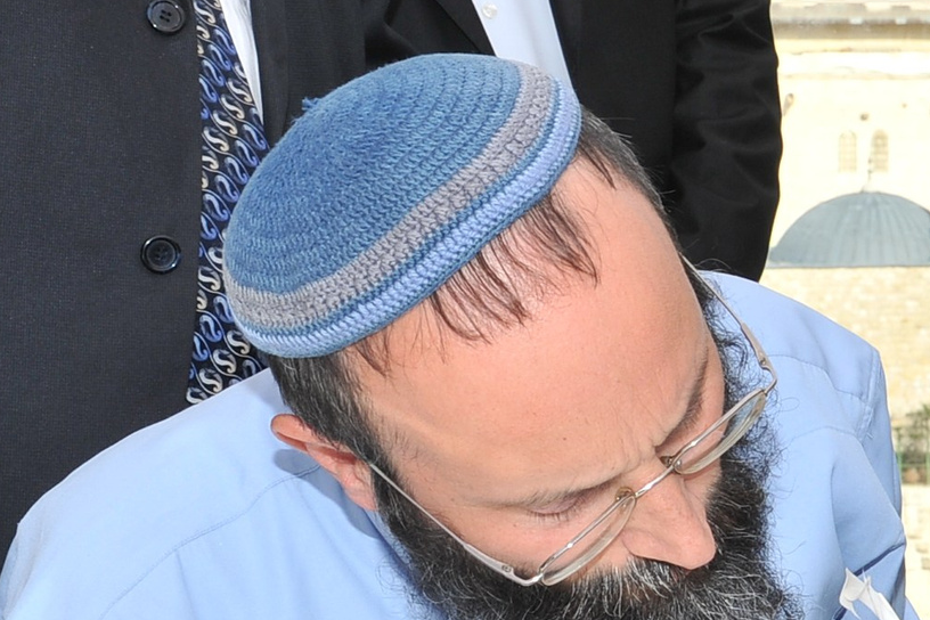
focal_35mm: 138
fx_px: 3565
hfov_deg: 14.5
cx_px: 1066
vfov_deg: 9.9
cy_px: 526
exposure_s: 1/250
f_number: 13
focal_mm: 44
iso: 500
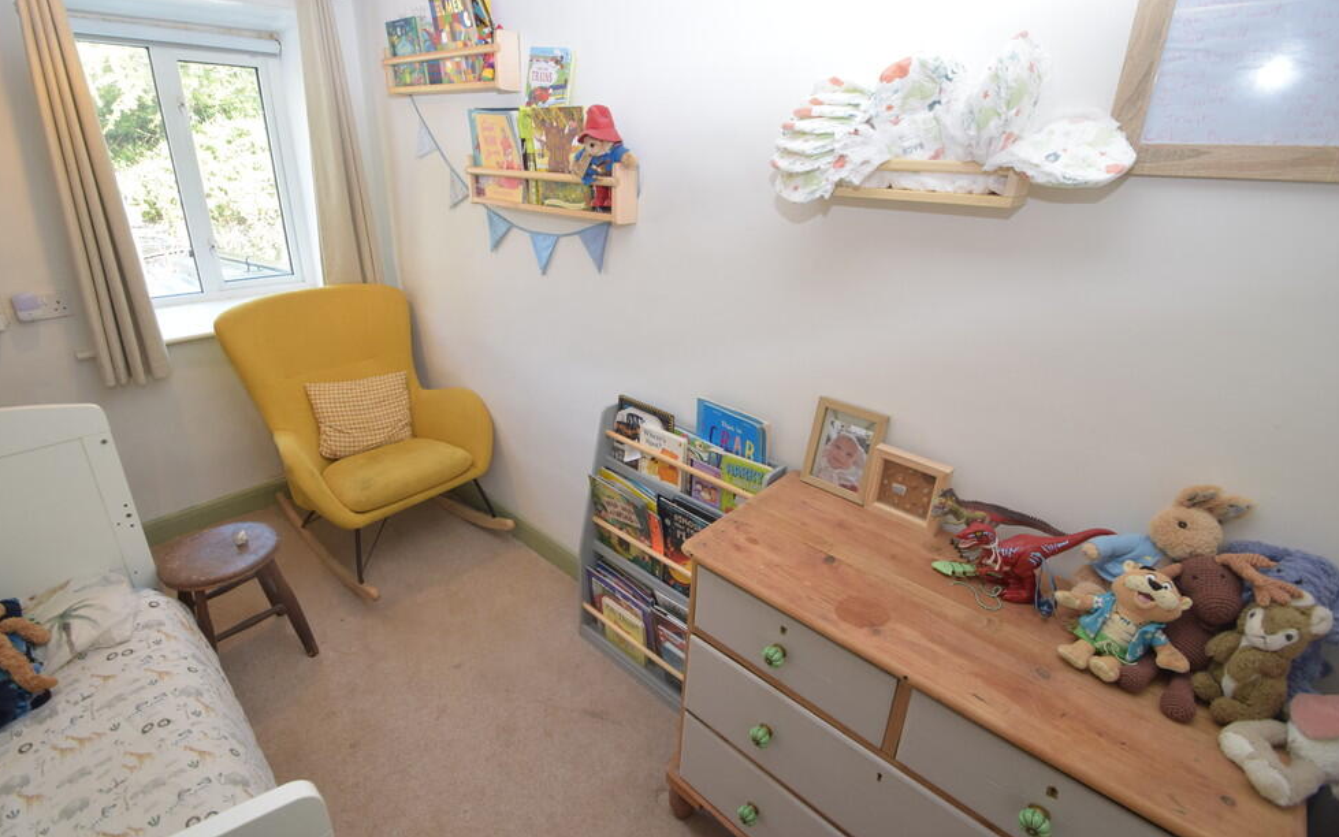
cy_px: 397
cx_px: 647
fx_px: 584
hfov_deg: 97.8
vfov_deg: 71.2
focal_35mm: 16
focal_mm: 10
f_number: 6.3
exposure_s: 1/60
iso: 800
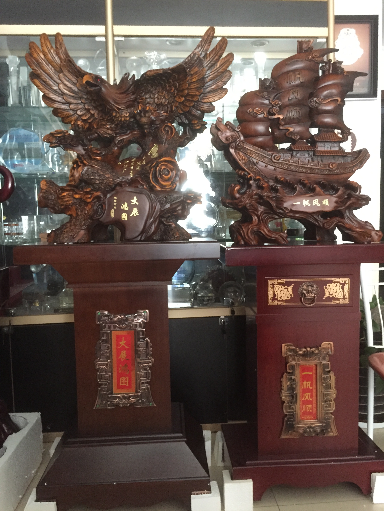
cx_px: 192
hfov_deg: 48.2
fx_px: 429
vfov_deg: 61.7
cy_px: 256
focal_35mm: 29
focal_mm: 4.15
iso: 400
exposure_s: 1/17
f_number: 2.2
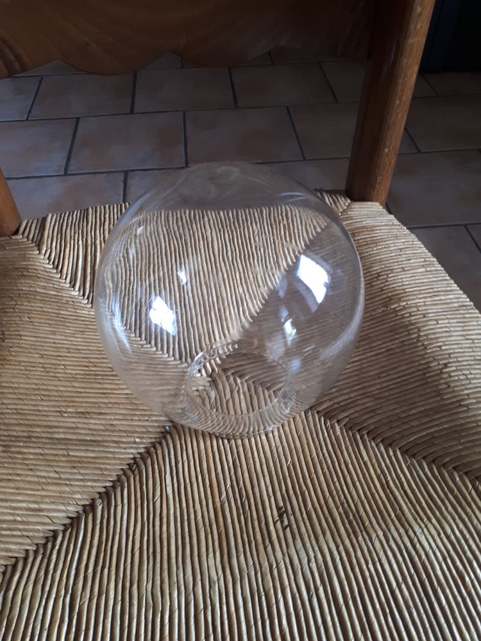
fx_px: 500
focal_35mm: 27
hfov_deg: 51.4
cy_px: 320
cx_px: 240
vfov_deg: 65.3
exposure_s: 1/33
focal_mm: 3.6
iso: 160
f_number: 1.9
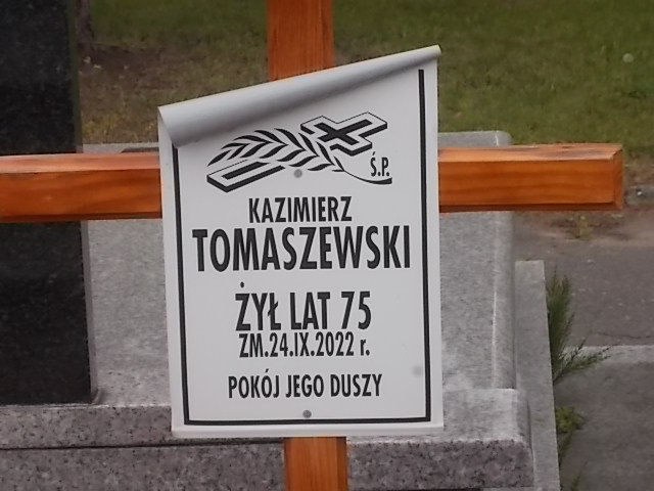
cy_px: 246
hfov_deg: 14.1
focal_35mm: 140
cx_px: 327
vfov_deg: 10.6
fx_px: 2645
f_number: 6.8
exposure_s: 1/60
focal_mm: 20
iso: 200
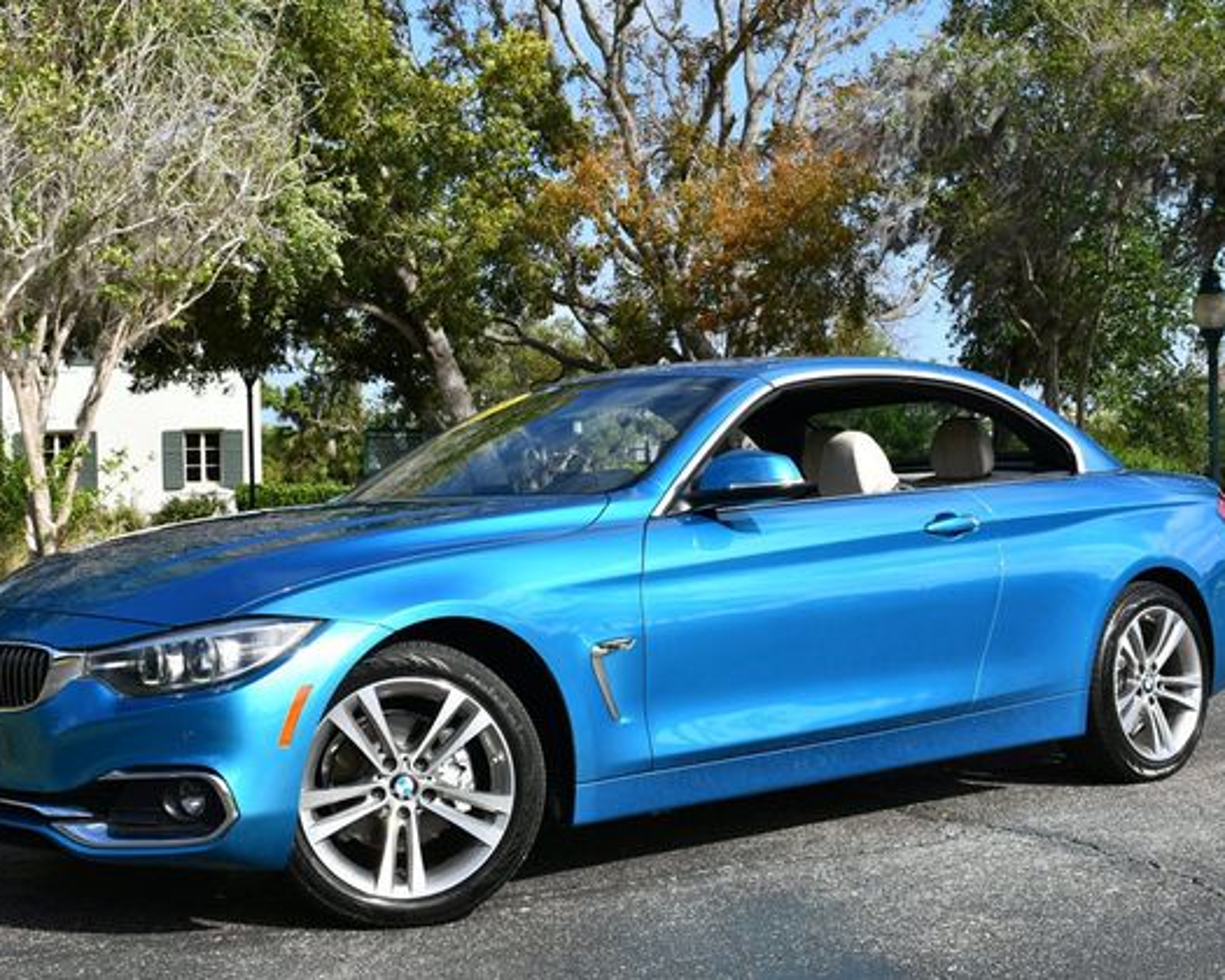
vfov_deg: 27.6
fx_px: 1994
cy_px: 483
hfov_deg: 34.1
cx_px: 581
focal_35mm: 55
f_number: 8
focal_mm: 24
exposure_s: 1/250
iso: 100
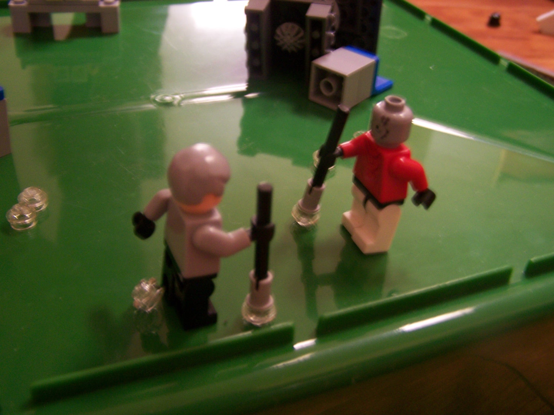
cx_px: 277
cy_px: 208
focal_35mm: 38
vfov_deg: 37.7
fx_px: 608
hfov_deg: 49.0
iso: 160
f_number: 2.8
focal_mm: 6.3
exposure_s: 1/8
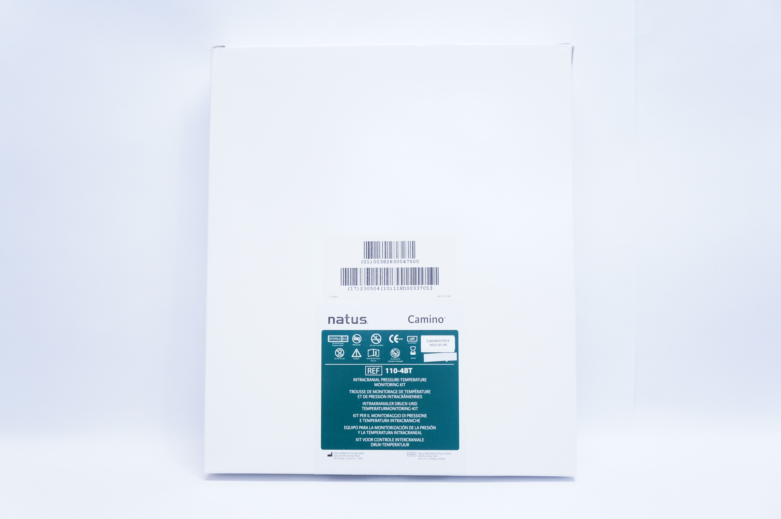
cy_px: 260
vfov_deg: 36.8
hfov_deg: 53.2
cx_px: 390
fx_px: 780
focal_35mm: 36
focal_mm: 24
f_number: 4
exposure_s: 1/200
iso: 1600
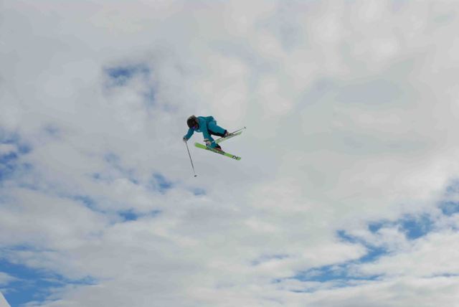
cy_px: 154
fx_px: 766
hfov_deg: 33.4
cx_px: 230
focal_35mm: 60
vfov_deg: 22.7
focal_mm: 40
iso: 100
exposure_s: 1/400
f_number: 10
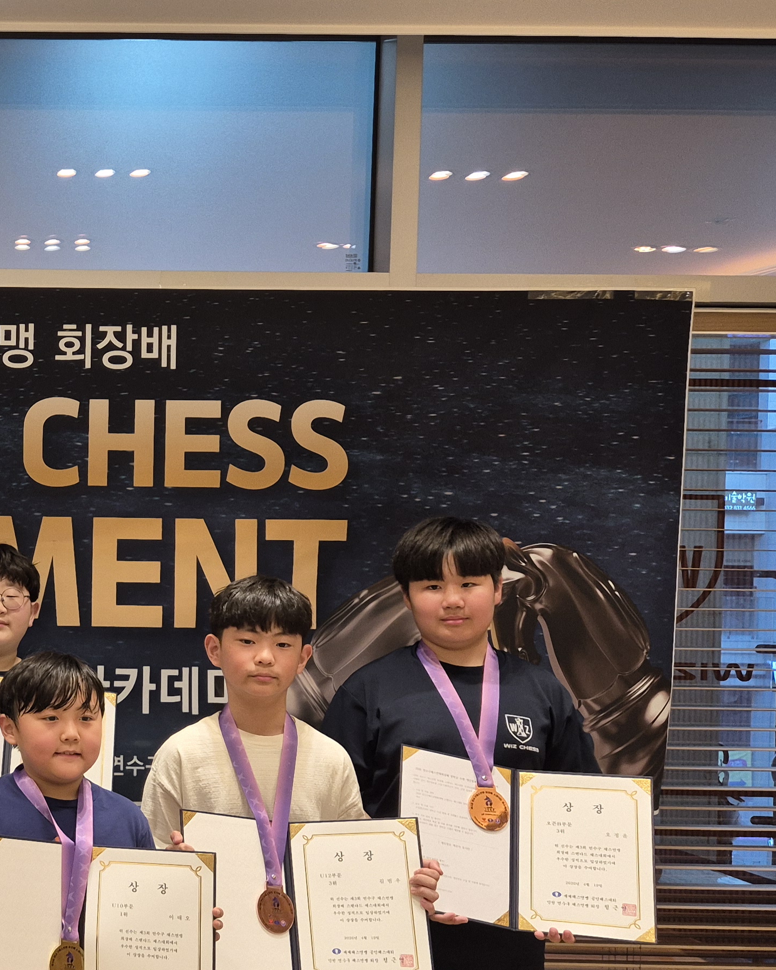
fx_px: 1435
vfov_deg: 37.2
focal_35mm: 50
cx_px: -184
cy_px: 593
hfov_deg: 26.5
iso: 100
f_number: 1.8
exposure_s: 1/120
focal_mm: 5.4
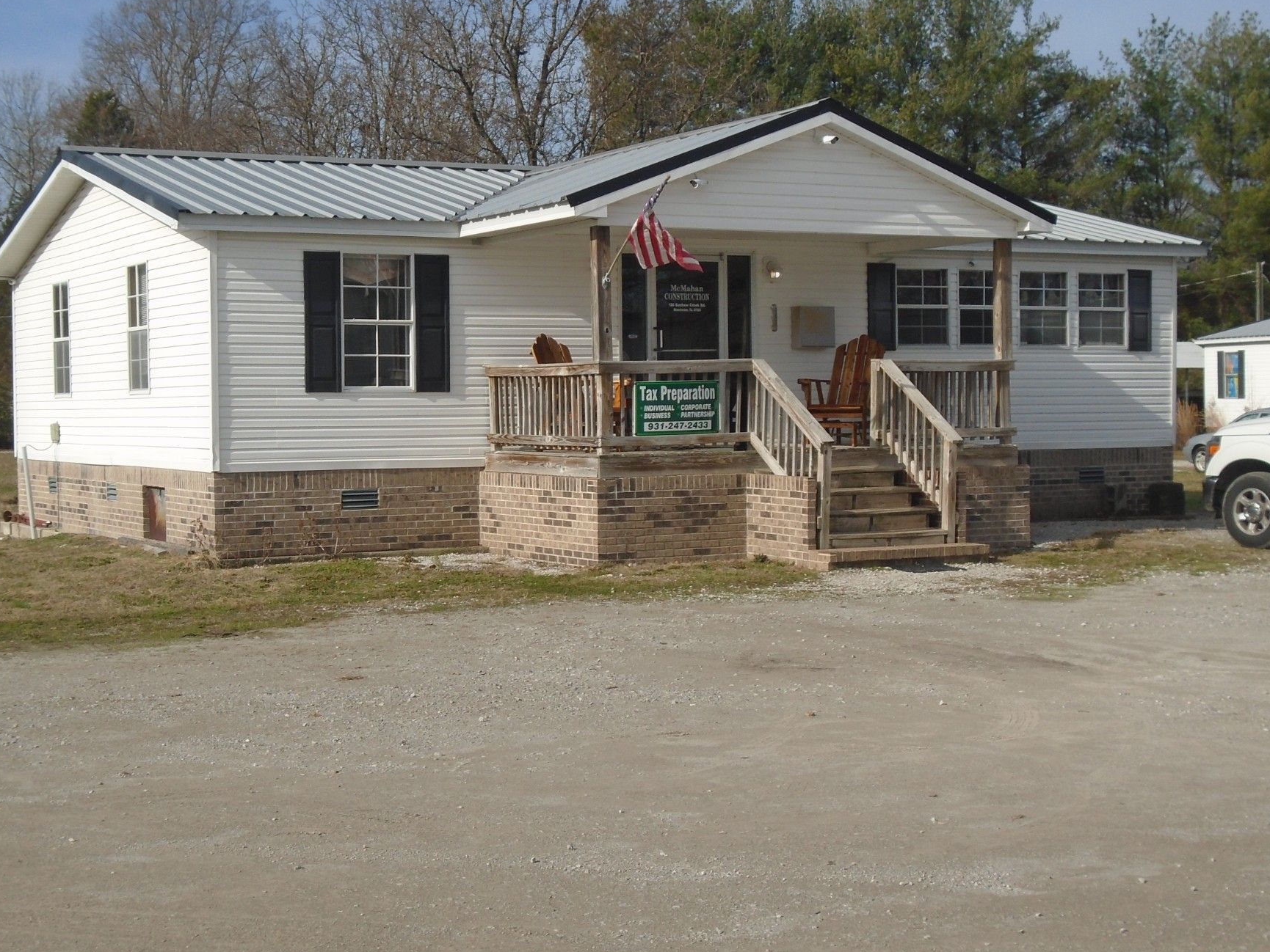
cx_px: 555
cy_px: 450
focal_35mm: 58
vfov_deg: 25.2
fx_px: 2128
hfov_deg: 33.2
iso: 100
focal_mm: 8.7
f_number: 11.3
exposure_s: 1/200
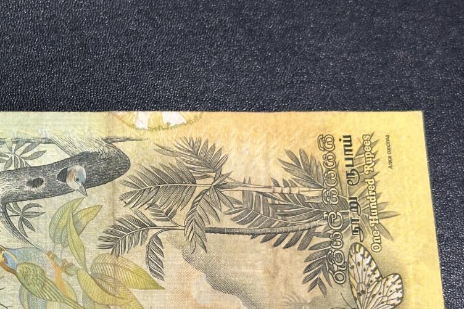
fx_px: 1198
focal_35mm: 93
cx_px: 99
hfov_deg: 21.7
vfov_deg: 14.6
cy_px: 263
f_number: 1.78
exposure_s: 1/50
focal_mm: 6.86
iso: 160
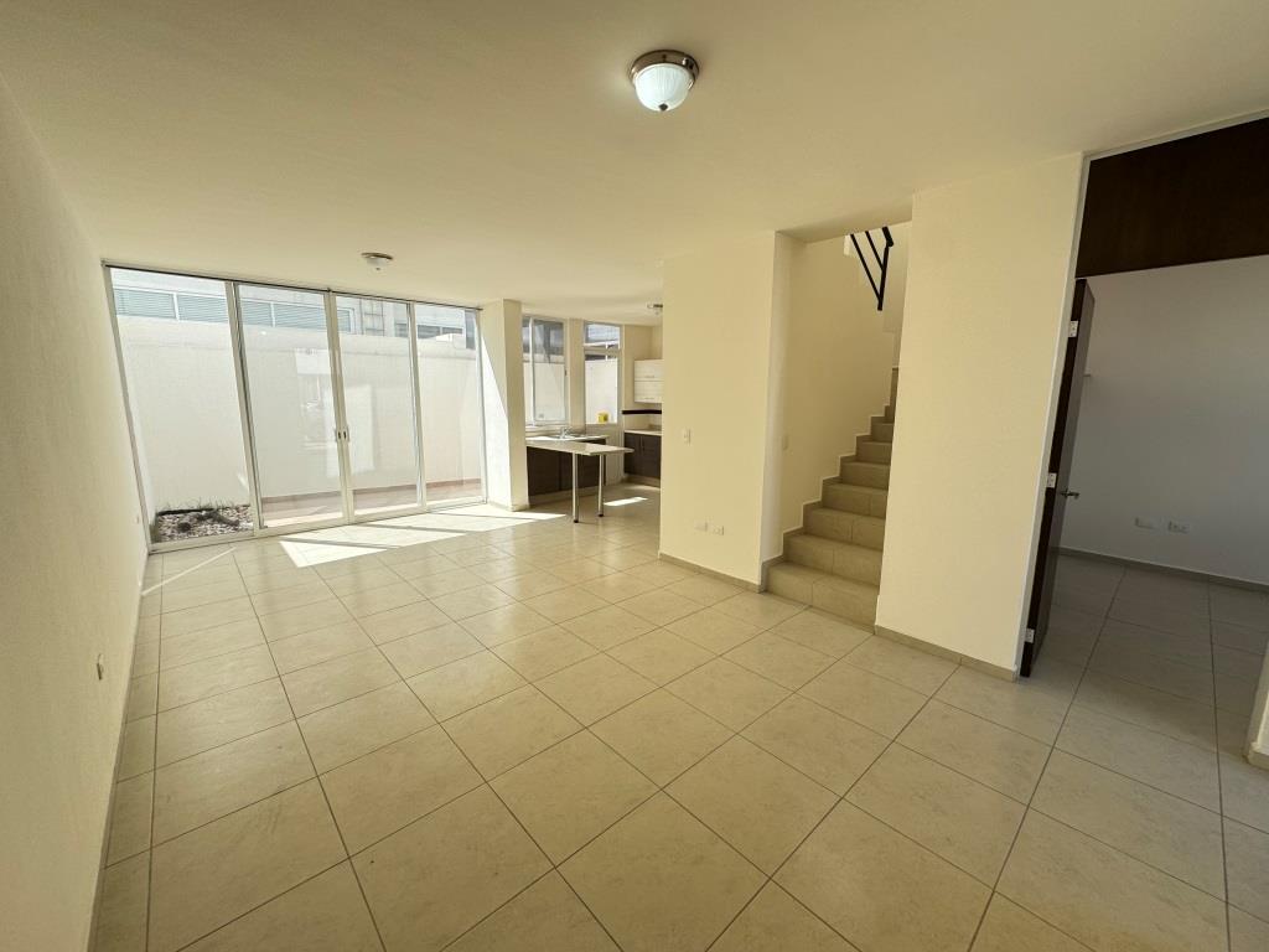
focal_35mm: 14
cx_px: 634
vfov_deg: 85.7
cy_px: 476
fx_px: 513
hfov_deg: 102.1
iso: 40
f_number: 2.2
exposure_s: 1/354
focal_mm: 2.22
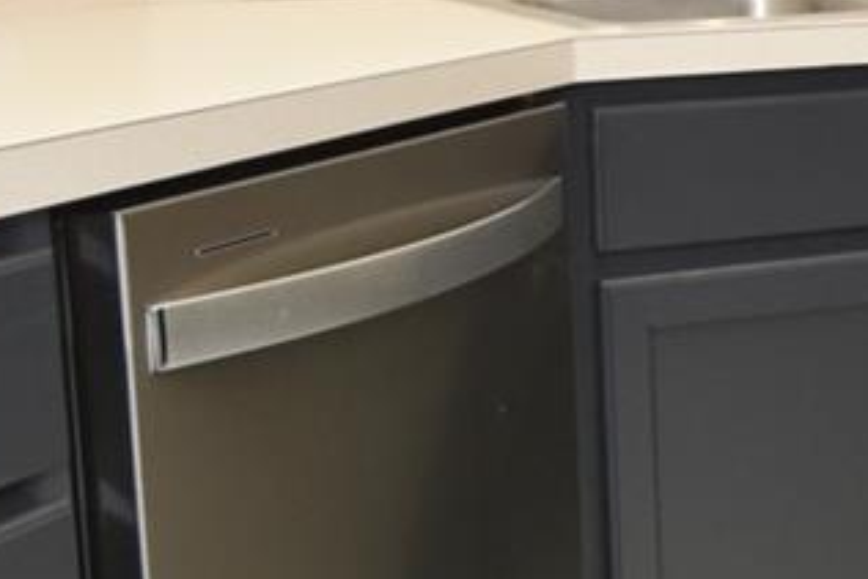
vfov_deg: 15.7
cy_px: 316
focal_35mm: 87
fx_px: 2105
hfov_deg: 21.7
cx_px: 1016
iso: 360
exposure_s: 1/60
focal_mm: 11.5
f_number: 4
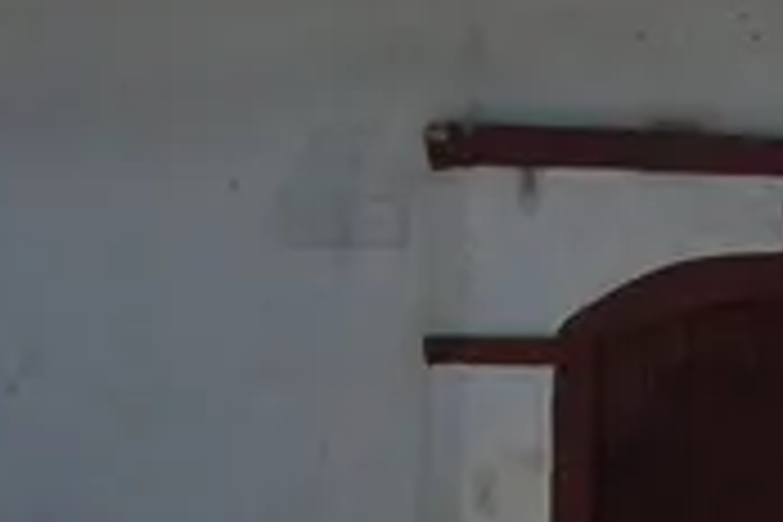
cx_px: 1762
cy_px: 567
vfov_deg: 5.7
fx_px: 5263
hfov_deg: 8.0
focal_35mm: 242
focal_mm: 7.8
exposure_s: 1/536
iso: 64
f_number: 4.8
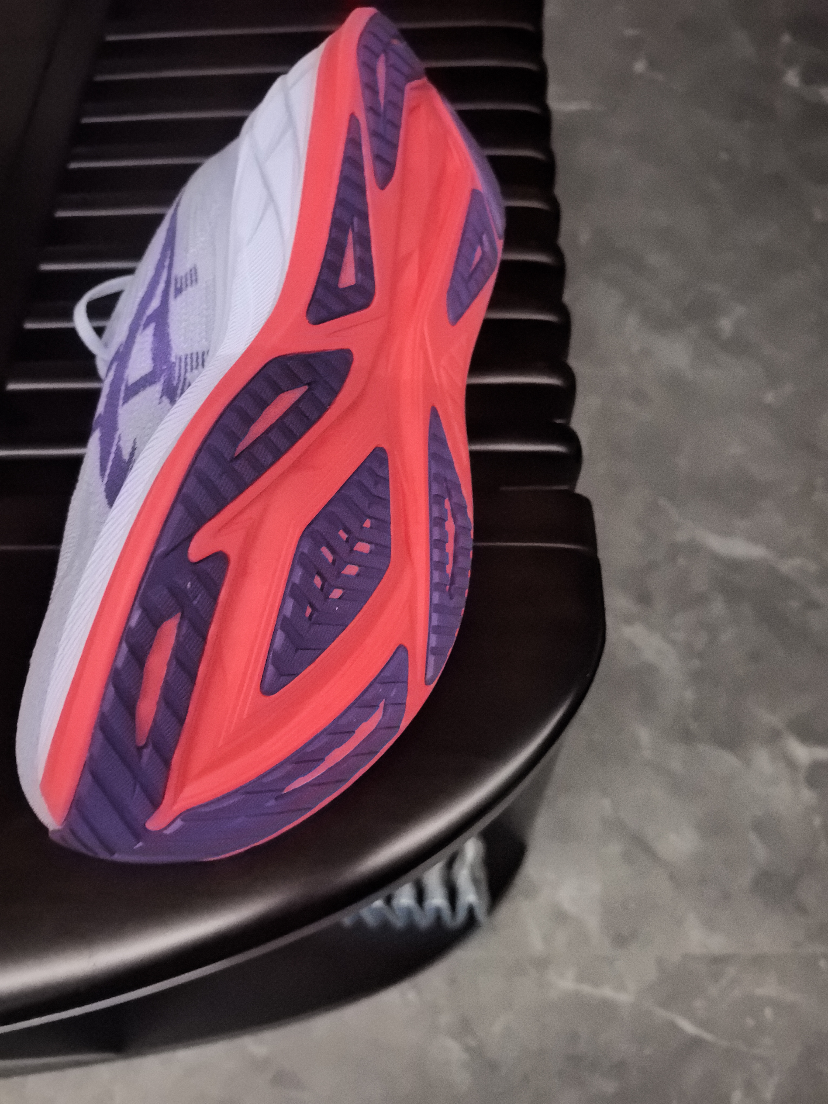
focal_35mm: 27
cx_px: 414
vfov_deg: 65.3
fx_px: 861
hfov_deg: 51.4
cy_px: 552
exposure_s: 1/15
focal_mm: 6.98
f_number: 2
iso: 4000
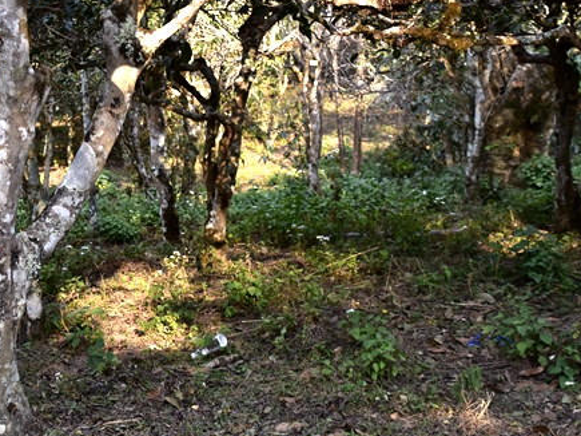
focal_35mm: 69
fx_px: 1158
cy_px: 107
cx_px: 135
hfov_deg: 27.7
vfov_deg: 21.1
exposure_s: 1/320
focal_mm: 26
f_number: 4
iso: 100
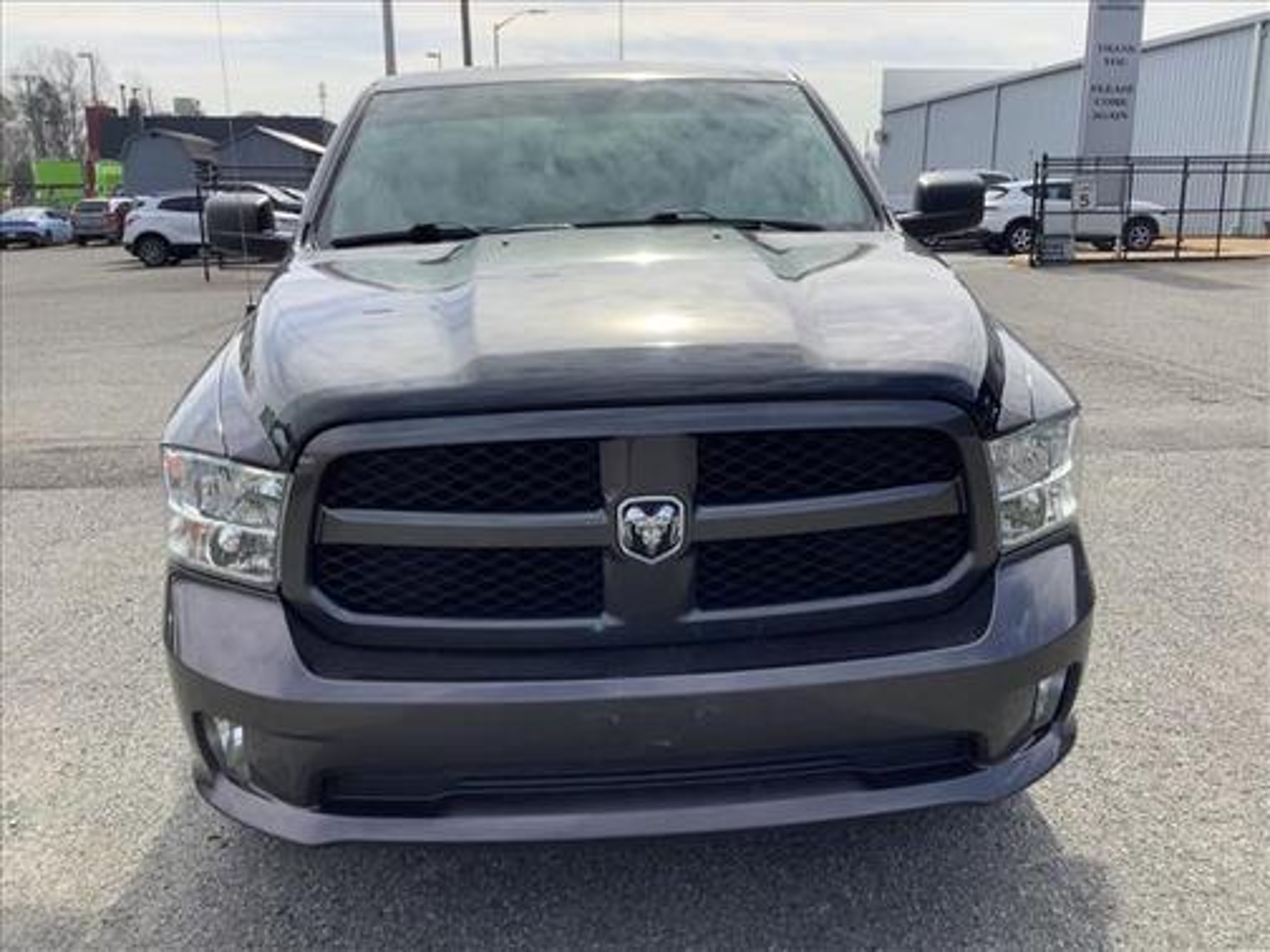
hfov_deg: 58.4
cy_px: 476
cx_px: 635
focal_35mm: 31
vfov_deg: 45.4
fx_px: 1137
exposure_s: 1/727
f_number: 2.4
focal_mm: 3.3
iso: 25
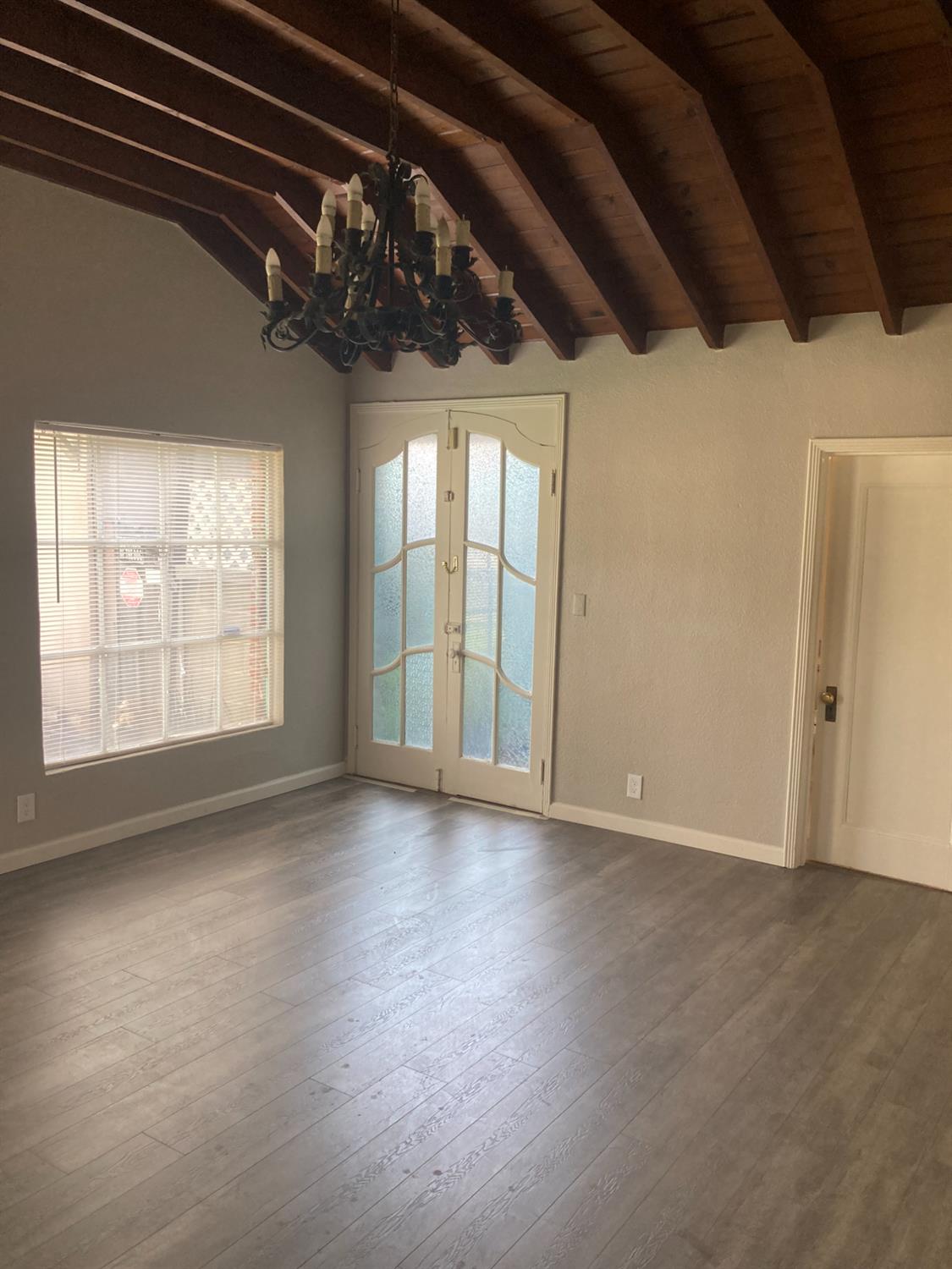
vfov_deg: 63.4
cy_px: 634
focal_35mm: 28
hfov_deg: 49.7
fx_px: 1027
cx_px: 476
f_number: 1.8
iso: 80
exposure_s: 1/66
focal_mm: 3.99
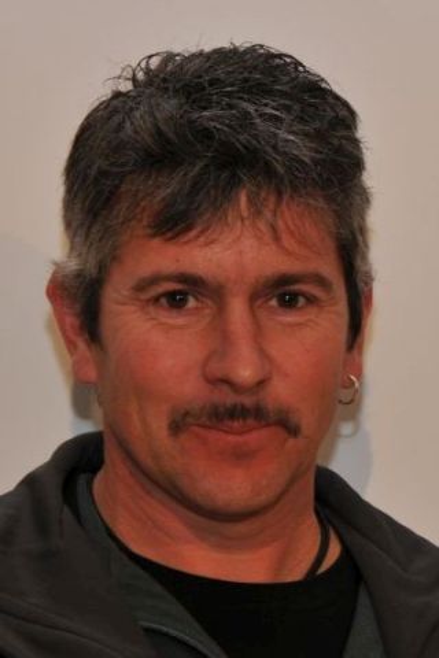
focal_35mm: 142
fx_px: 2606
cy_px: 329
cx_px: 220
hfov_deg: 9.6
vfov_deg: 14.4
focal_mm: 95
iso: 200
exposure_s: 1/60
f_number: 5.3
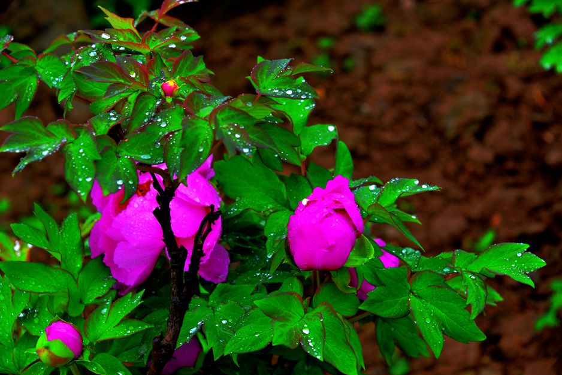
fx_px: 1952
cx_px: 281
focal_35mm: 125
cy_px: 188
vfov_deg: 11.0
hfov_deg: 16.4
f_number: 7.1
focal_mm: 125
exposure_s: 1/125
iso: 560
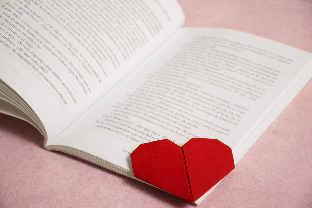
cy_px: 104
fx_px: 975
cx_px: 156
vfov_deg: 12.2
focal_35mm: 112
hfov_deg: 18.2
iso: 160
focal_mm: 75
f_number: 5
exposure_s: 1/125
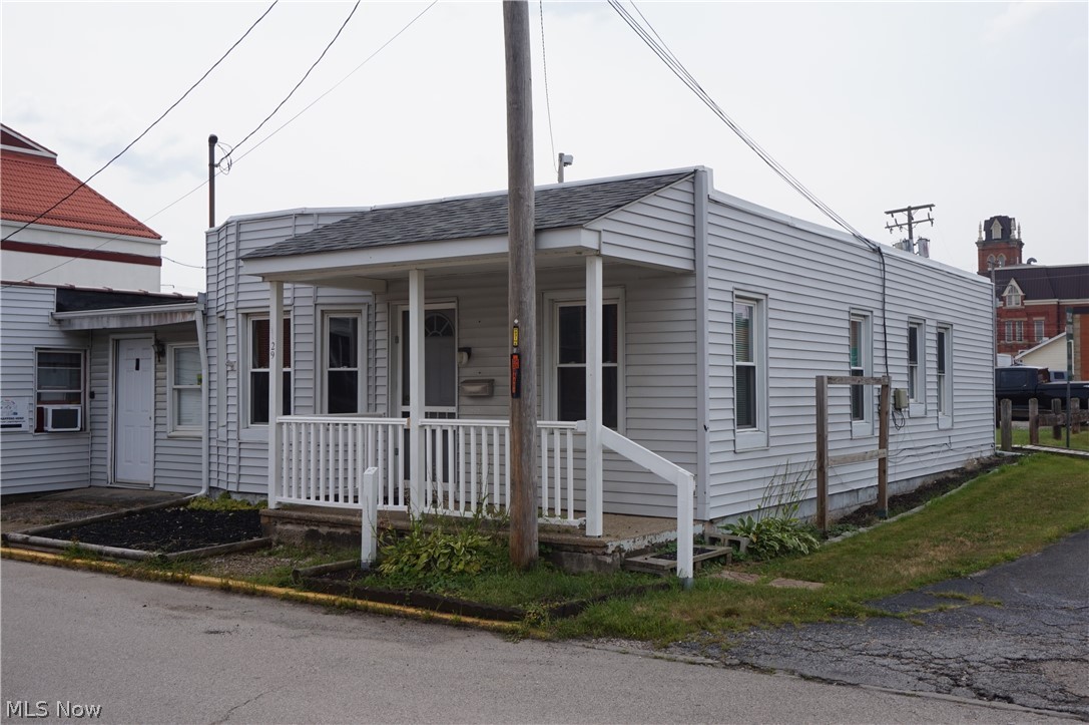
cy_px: 362
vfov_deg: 36.8
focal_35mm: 36
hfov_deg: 53.2
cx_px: 544
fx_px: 1088
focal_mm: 24
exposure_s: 1/100
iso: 100
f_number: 14
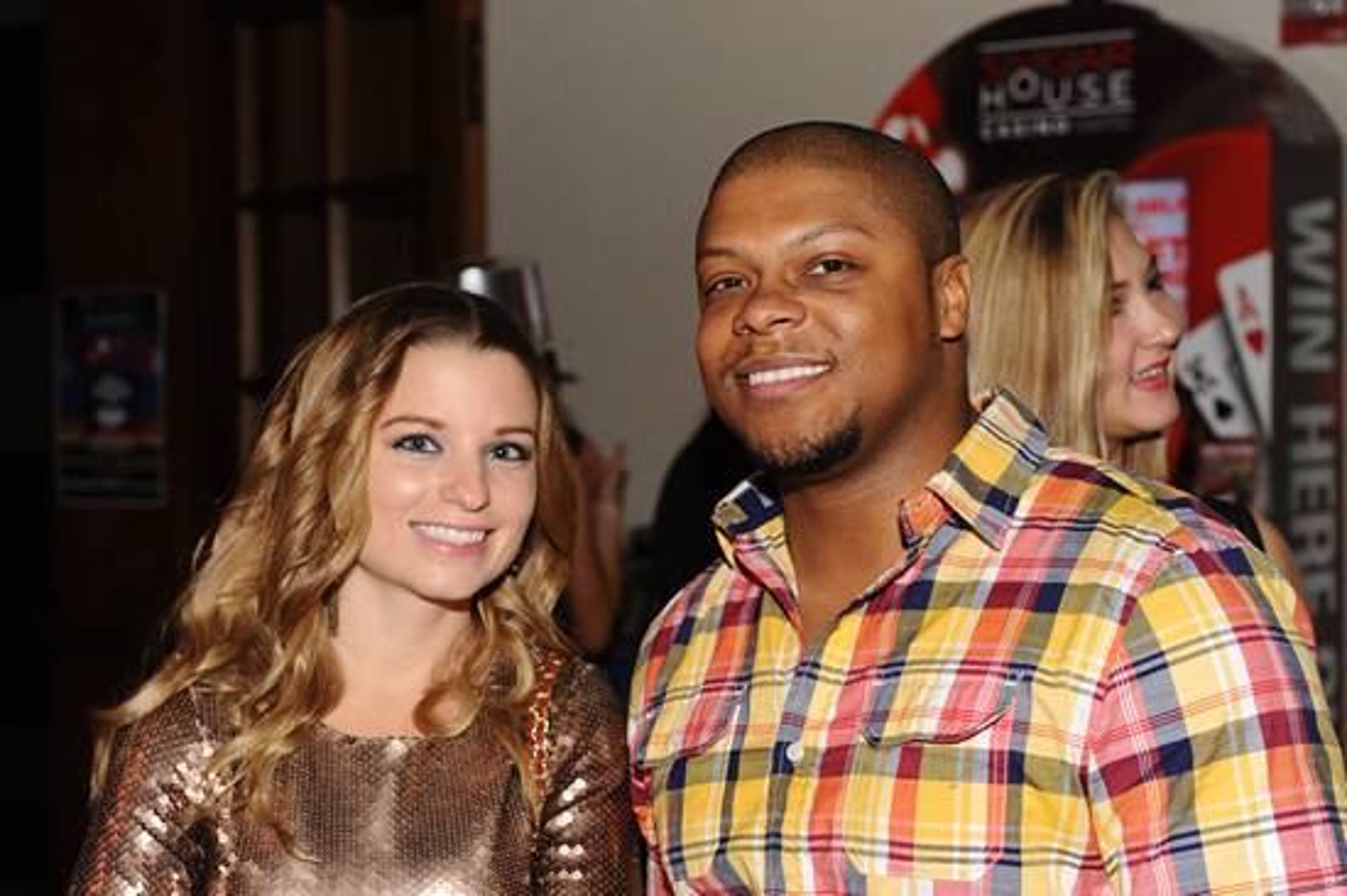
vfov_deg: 19.4
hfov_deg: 28.9
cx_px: 674
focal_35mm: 70
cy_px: 448
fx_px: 2617
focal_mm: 70
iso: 1100
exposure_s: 1/250
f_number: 5.6
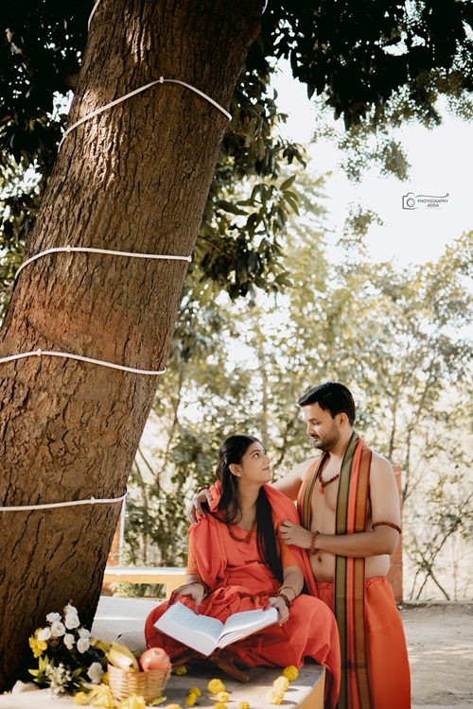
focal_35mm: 35
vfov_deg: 54.4
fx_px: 690
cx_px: 236
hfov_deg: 37.9
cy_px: 354
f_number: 1.8
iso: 200
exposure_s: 1/200
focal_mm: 35
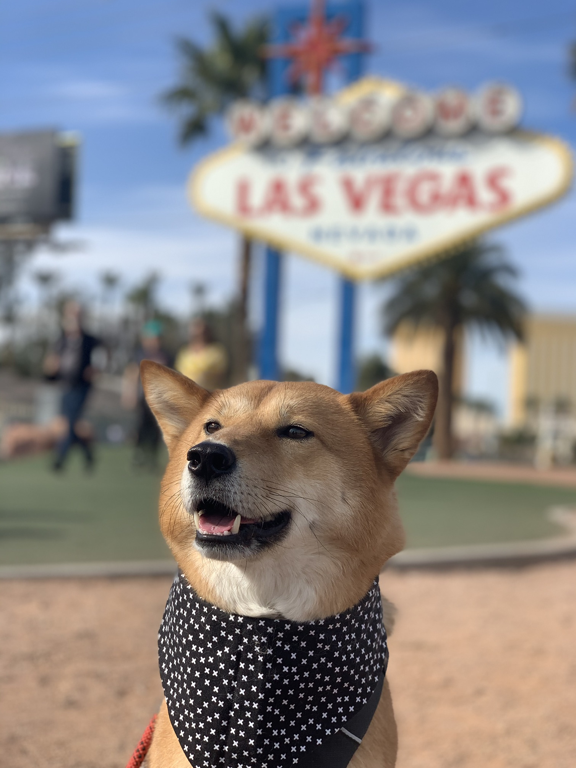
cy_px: 390
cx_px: 293
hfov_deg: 27.5
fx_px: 1176
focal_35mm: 53
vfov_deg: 36.2
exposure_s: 1/675
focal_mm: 6
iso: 16
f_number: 2.4
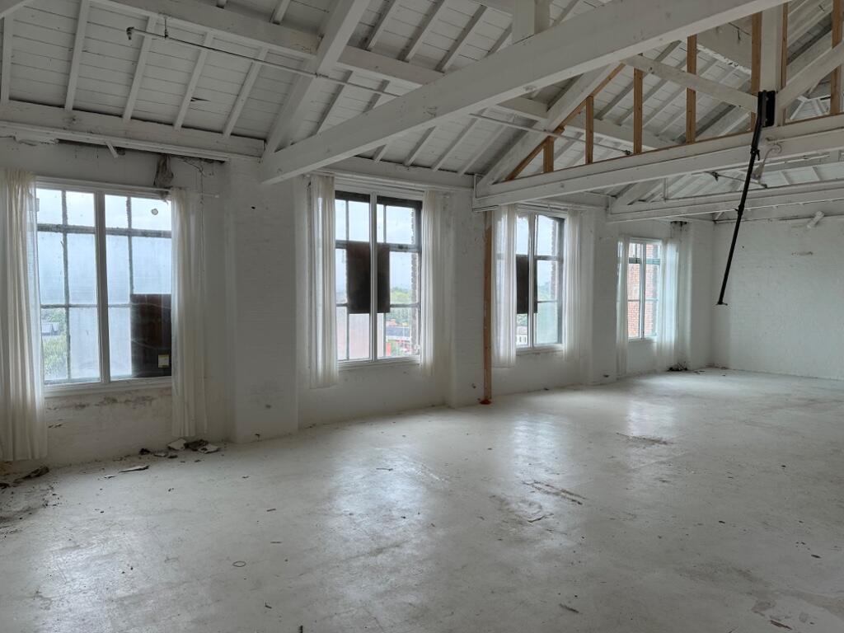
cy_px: 316
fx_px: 585
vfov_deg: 56.8
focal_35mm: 24
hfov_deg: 71.6
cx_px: 422
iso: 80
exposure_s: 1/404
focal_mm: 6.86
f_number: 1.78
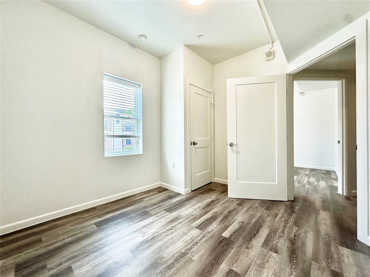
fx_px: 150
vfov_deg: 85.7
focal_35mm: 14
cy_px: 138
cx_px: 185
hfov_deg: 102.1
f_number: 2.2
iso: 125
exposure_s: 1/120
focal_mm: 2.22
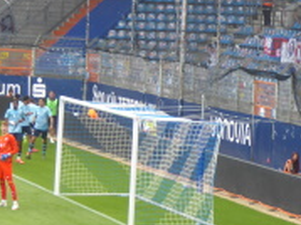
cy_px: 37
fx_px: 2337
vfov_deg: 5.5
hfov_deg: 7.4
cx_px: 172
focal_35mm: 269
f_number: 5
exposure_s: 1/80
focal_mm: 17.5
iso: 80
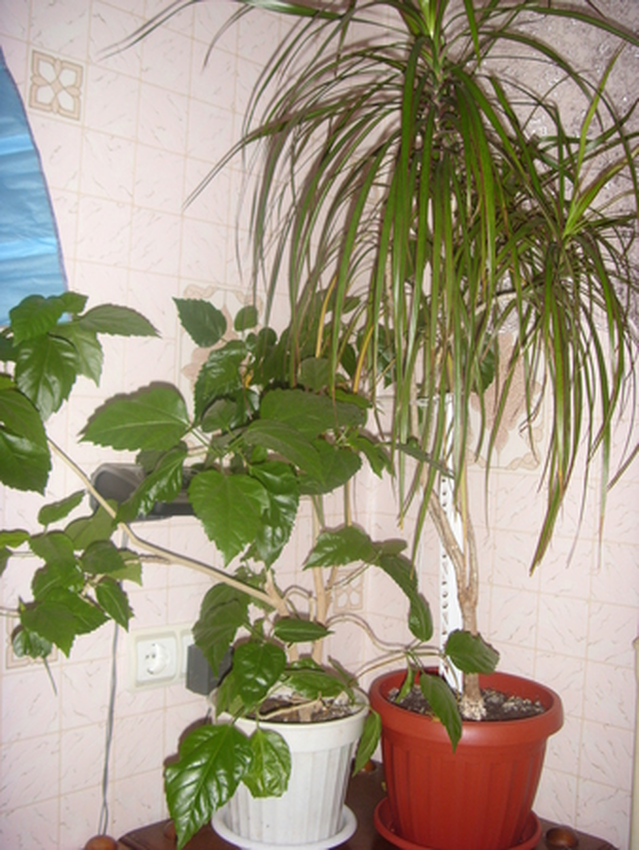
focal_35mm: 31
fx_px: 762
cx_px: 320
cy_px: 425
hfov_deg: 45.5
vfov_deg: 58.3
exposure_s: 1/30
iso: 100
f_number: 3.5
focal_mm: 6.3
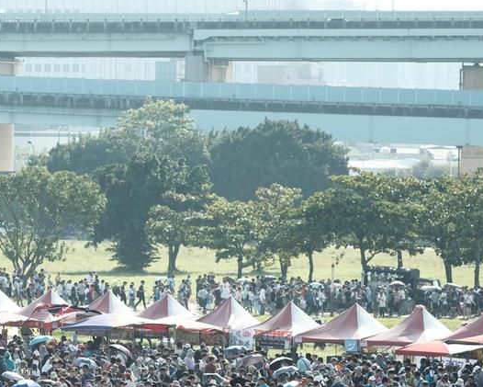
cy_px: 300
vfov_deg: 5.4
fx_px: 4132
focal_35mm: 289
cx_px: -14
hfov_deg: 6.7
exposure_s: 1/2500
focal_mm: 90
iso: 200
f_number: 2
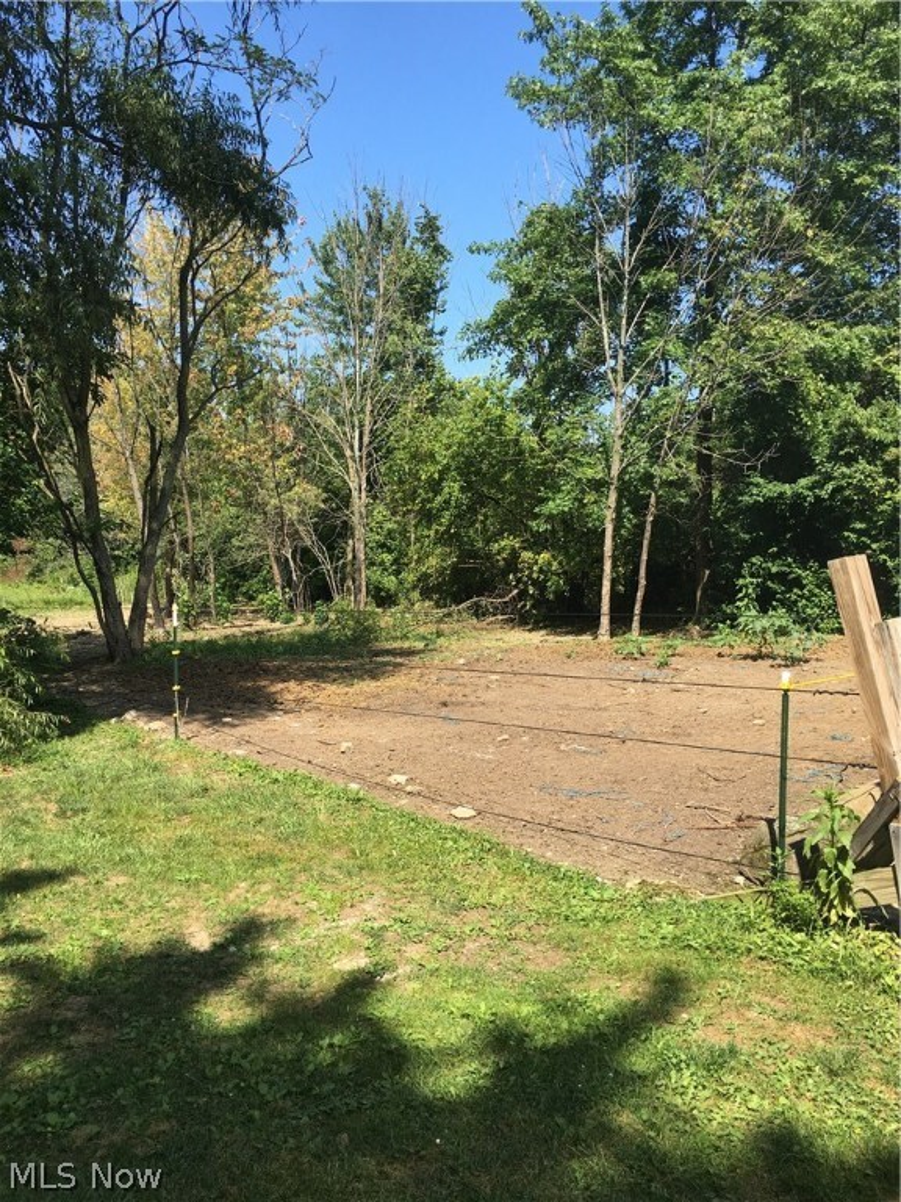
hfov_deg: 48.2
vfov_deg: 61.7
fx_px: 1006
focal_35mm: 29
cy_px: 601
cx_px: 450
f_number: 2.2
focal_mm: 4.15
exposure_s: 1/761
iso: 25
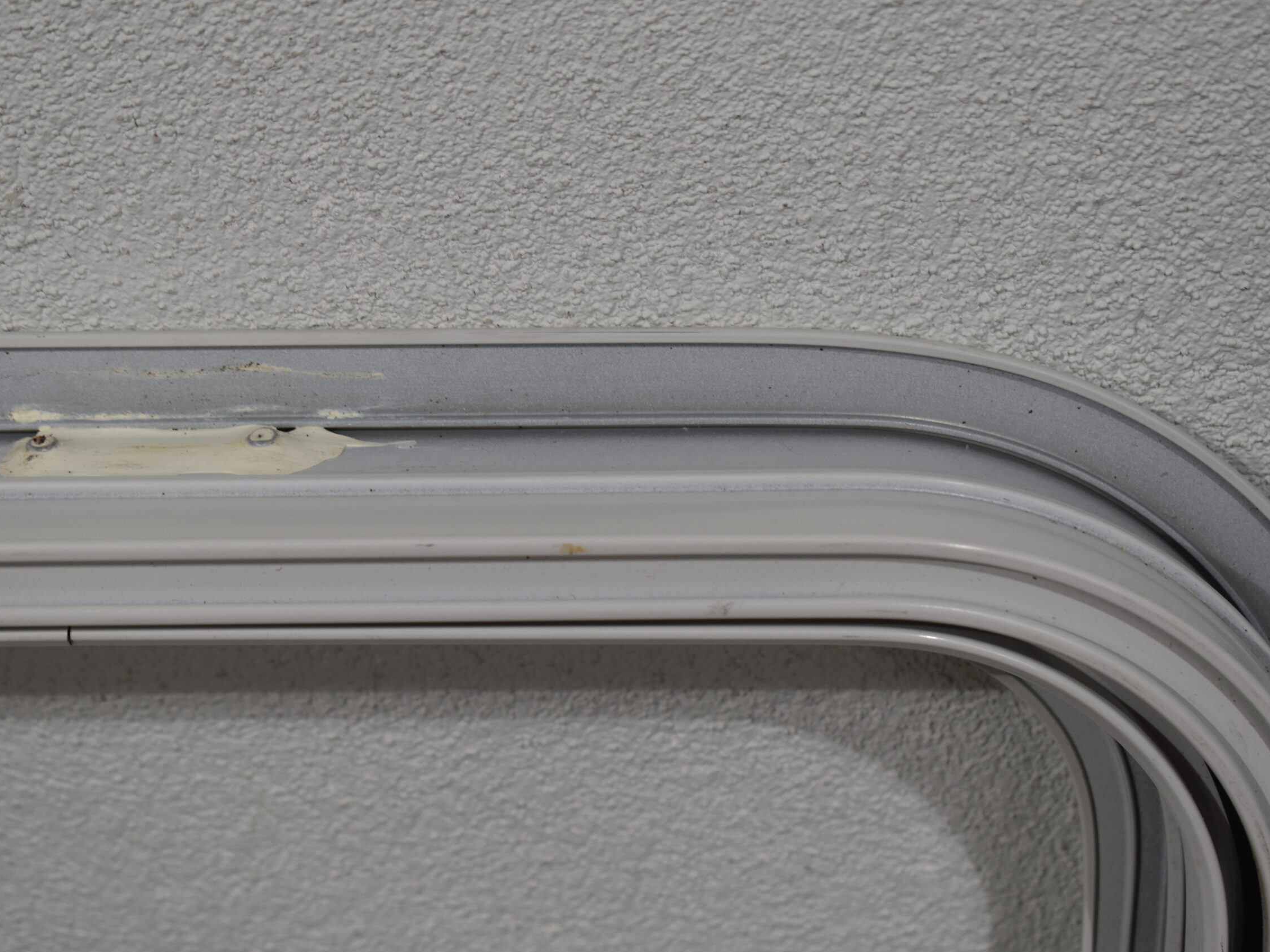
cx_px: 608
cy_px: 477
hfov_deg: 23.0
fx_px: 3118
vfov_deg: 17.4
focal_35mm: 85
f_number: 5.6
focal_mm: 52
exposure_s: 1/125
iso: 280
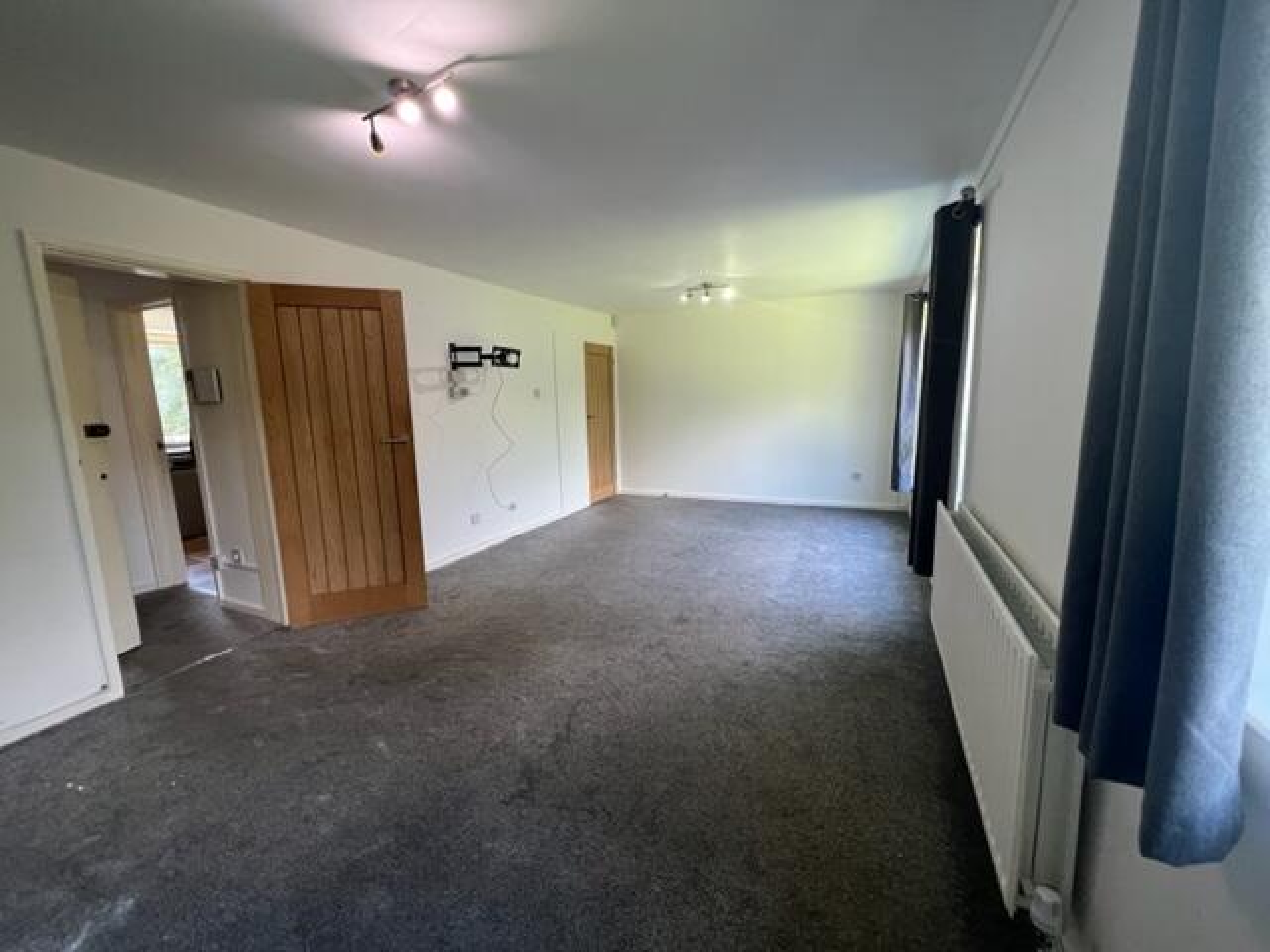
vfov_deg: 89.9
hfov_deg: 106.2
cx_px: 635
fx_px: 477
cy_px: 476
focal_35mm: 13
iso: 100
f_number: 1.8
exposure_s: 1/100
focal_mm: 1.57
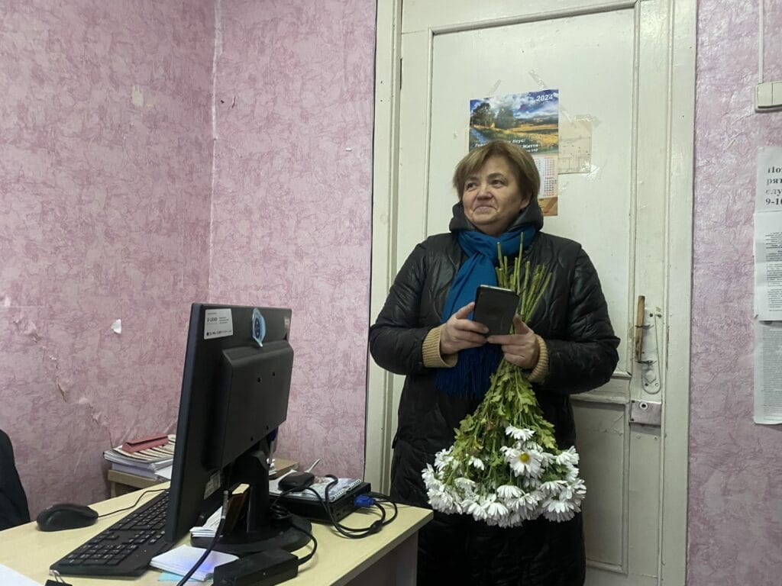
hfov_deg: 67.3
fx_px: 587
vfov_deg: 53.1
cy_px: 293
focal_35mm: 26
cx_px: 391
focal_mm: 4.25
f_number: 1.8
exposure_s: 1/50
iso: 500
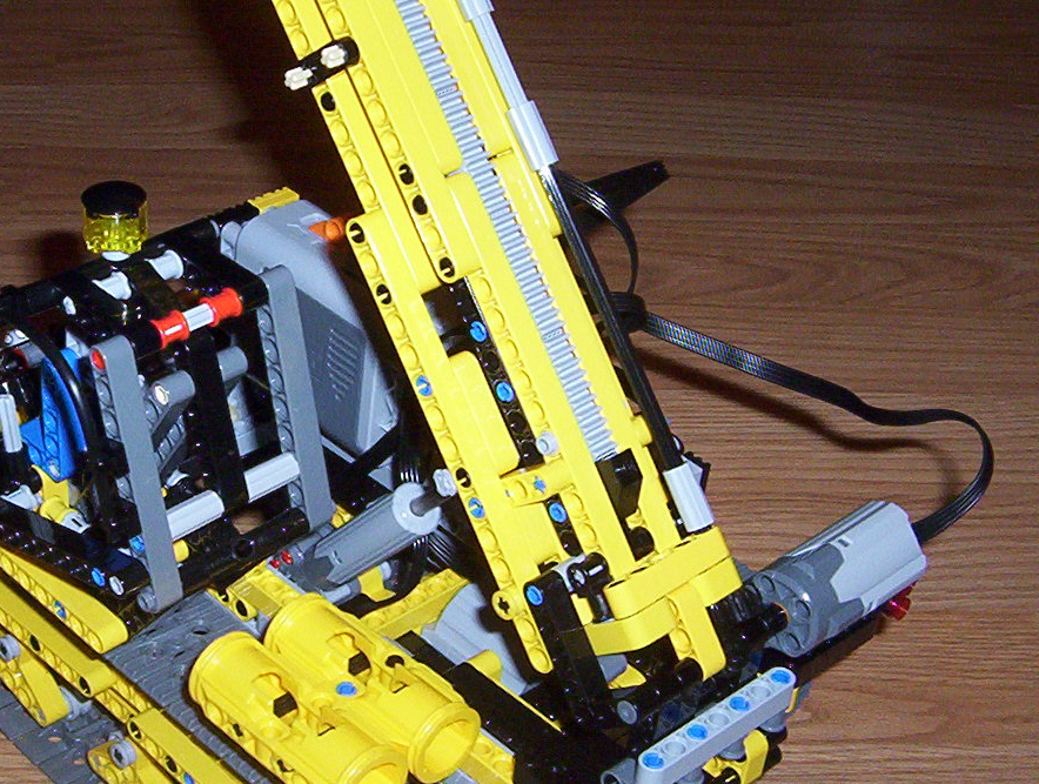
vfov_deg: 20.5
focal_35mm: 72
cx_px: 268
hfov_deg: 26.6
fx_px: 2166
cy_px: 395
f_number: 3.84
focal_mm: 5.26
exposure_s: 1/60
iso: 140
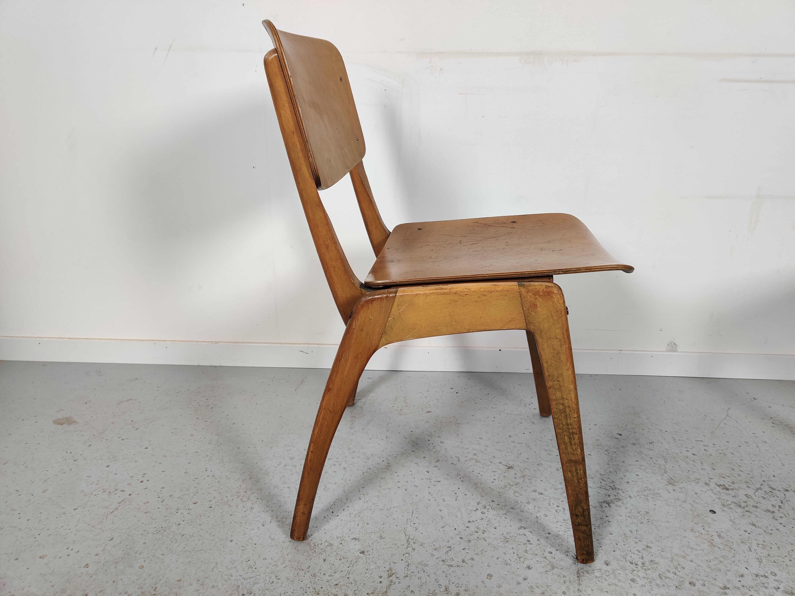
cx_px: 398
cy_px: 298
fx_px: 620
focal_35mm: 27
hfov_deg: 65.3
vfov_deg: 51.4
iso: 200
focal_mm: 4.75
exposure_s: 1/100
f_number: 1.65
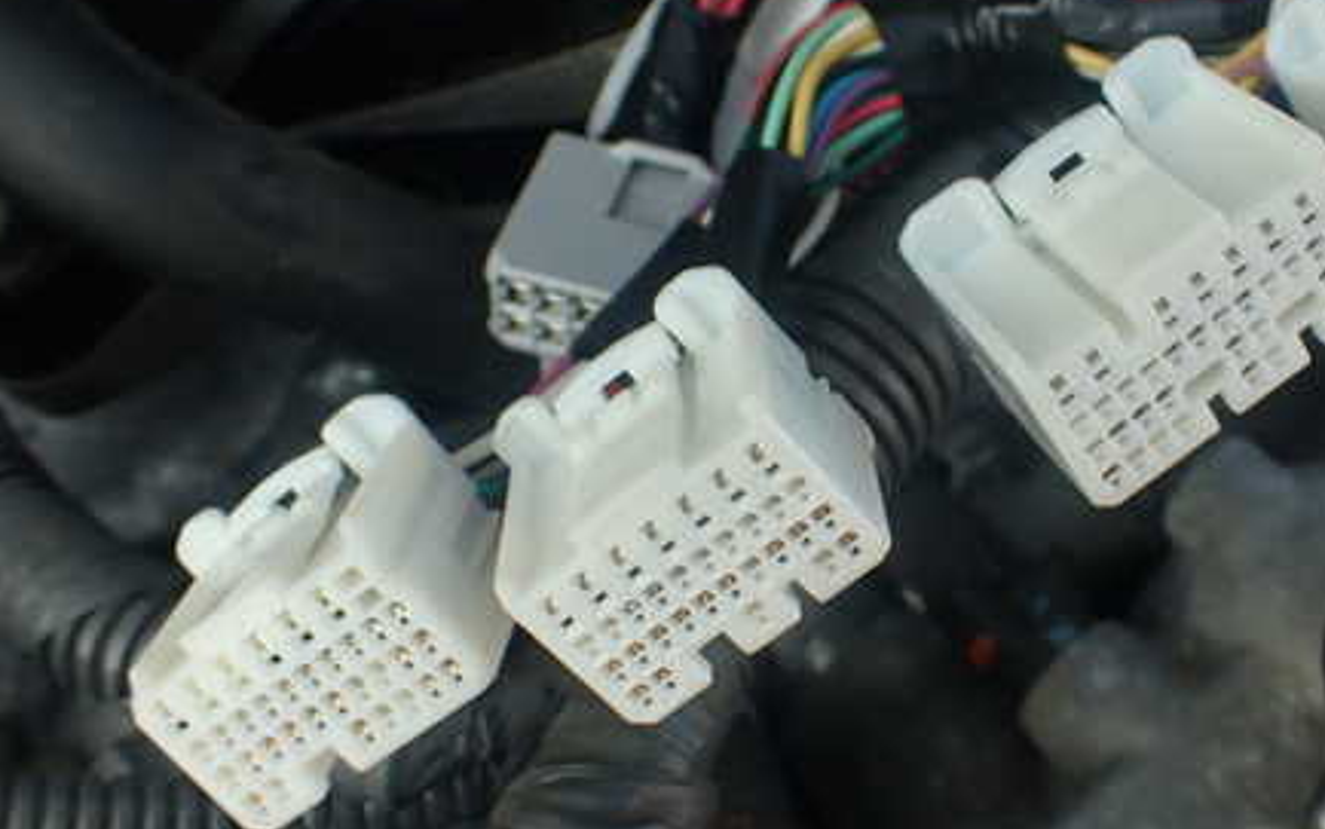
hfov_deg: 42.0
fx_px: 1698
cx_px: 890
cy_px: 398
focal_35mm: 47
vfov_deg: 27.4
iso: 100
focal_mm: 5.79
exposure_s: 1/250
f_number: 3.2
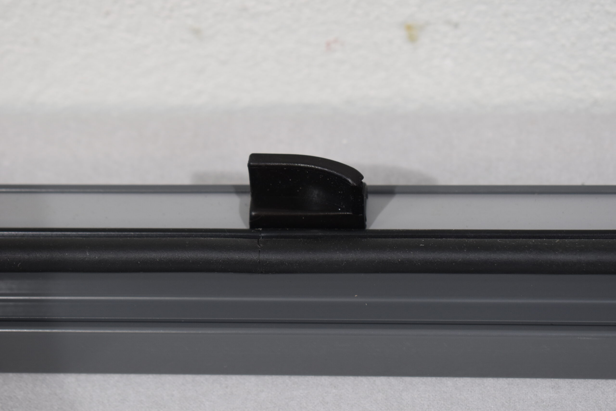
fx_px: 1412
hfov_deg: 24.6
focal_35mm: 82
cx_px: 308
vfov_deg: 16.6
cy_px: 206
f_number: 5.6
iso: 500
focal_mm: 55
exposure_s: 1/60
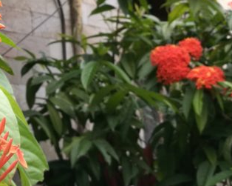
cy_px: 30
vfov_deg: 17.7
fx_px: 590
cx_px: -22
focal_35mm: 86
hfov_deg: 21.1
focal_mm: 4.5
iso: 50
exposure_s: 1/266
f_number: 2.2
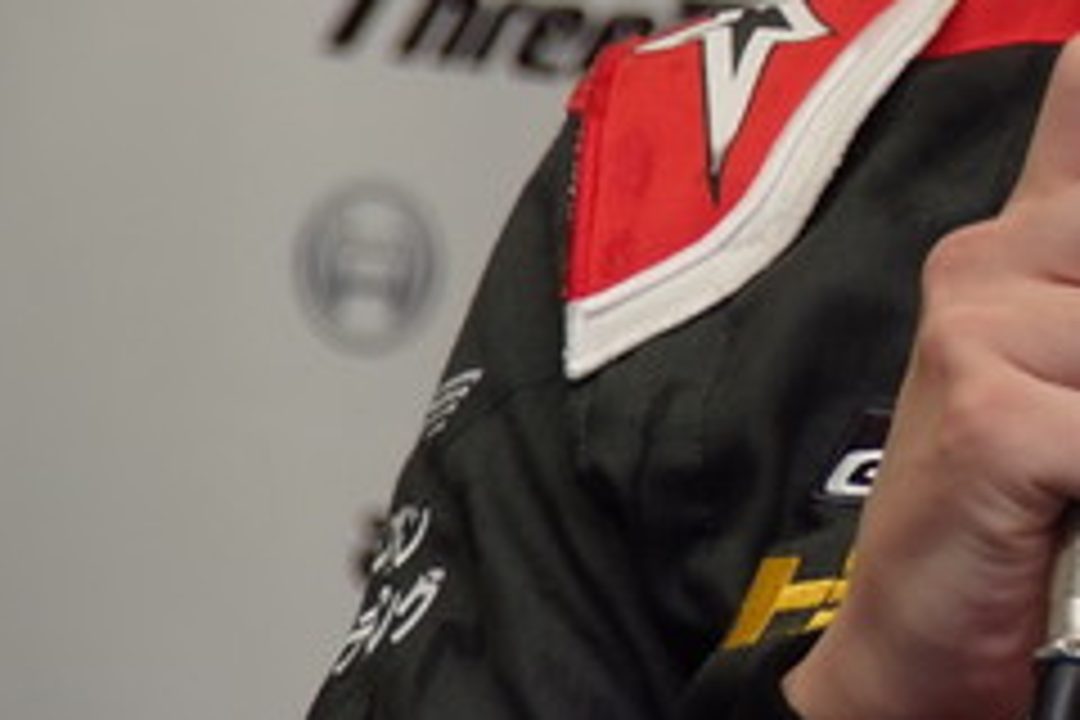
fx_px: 20278
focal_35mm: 676
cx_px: 1494
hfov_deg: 3.0
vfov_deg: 2.0
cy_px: -342
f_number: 5.6
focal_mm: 150
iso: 400
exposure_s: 1/125
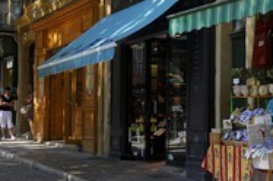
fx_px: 545
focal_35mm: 72
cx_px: 207
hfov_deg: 27.7
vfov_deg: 18.8
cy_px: 79
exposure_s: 1/160
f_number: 6.3
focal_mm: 32
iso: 200
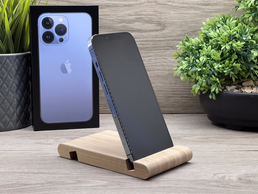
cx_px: 129
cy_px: 97
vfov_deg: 19.1
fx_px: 574
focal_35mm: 77
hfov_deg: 25.3
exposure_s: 1/100
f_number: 2.8
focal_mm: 9
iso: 100
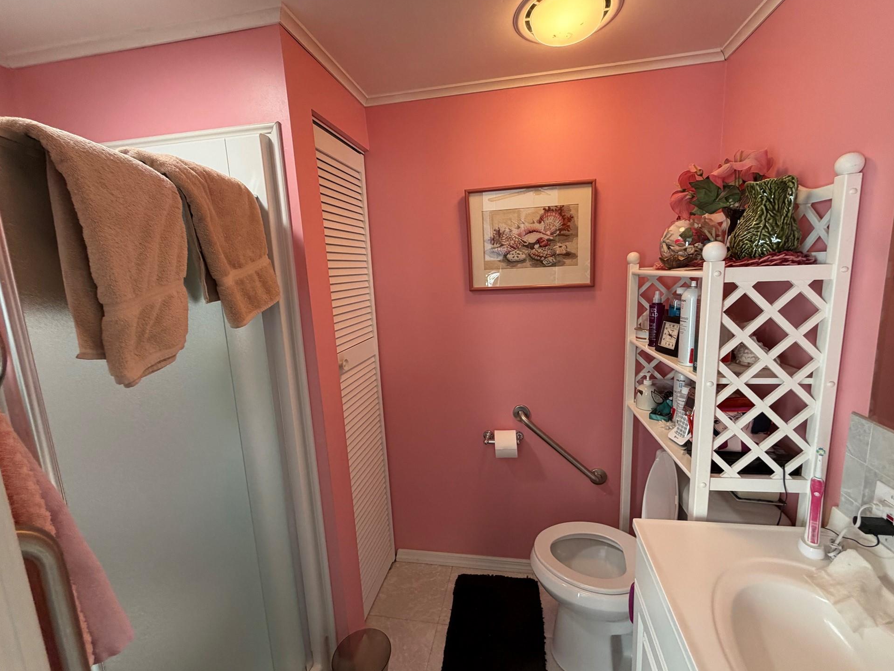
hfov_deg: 98.1
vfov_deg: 81.8
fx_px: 387
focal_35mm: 15
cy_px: 330
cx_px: 463
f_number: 2.2
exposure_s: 1/60
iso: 200
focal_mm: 2.22
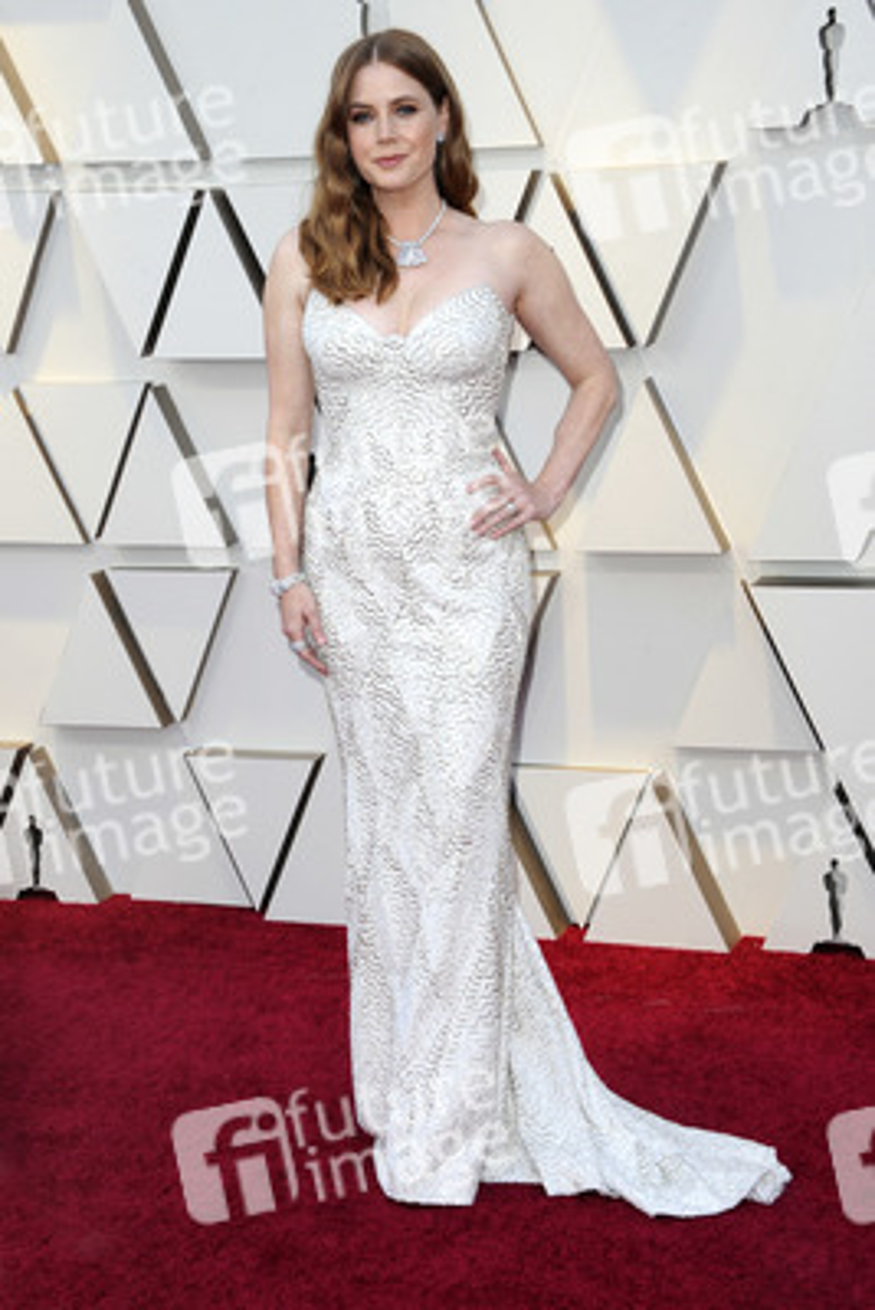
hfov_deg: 21.9
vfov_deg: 32.4
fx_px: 2258
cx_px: 438
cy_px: 655
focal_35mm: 62
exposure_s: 1/250
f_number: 8
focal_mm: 62
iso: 800
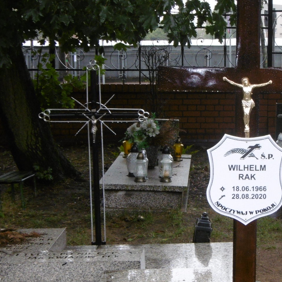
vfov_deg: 21.4
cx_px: 255
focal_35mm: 81
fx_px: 747
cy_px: 140
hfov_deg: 20.9
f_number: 3.8
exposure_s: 1/60
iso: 200
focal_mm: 7.7
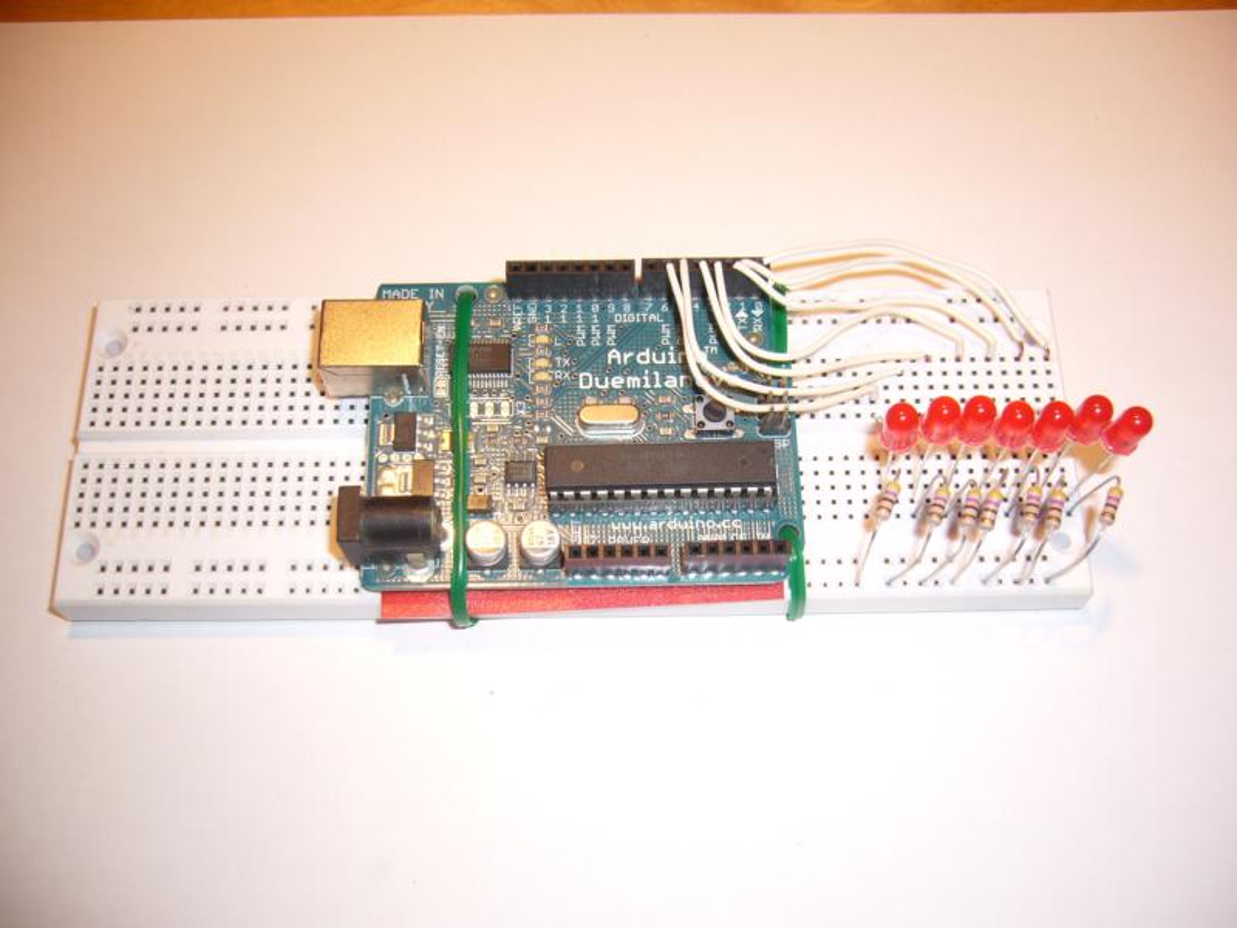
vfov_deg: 40.7
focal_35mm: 35
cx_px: 618
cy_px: 464
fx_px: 1251
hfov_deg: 52.6
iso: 100
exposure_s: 1/40
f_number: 2.8
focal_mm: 5.8
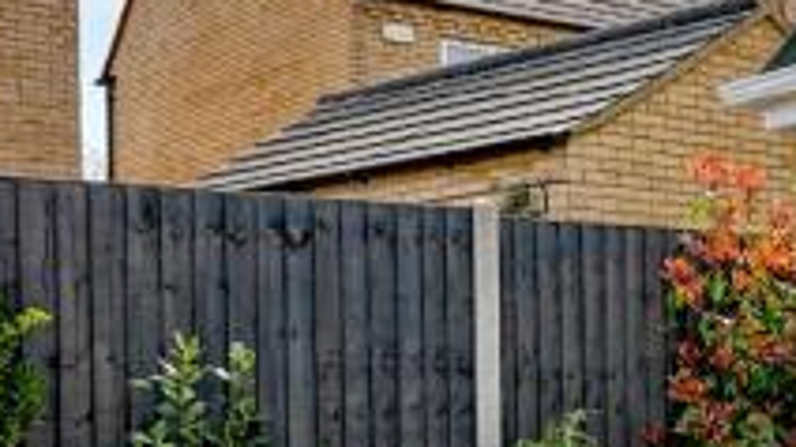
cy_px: 340
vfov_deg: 16.9
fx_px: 1498
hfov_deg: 24.1
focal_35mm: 71
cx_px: 1156
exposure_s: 1/250
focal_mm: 14
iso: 125
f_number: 5.6
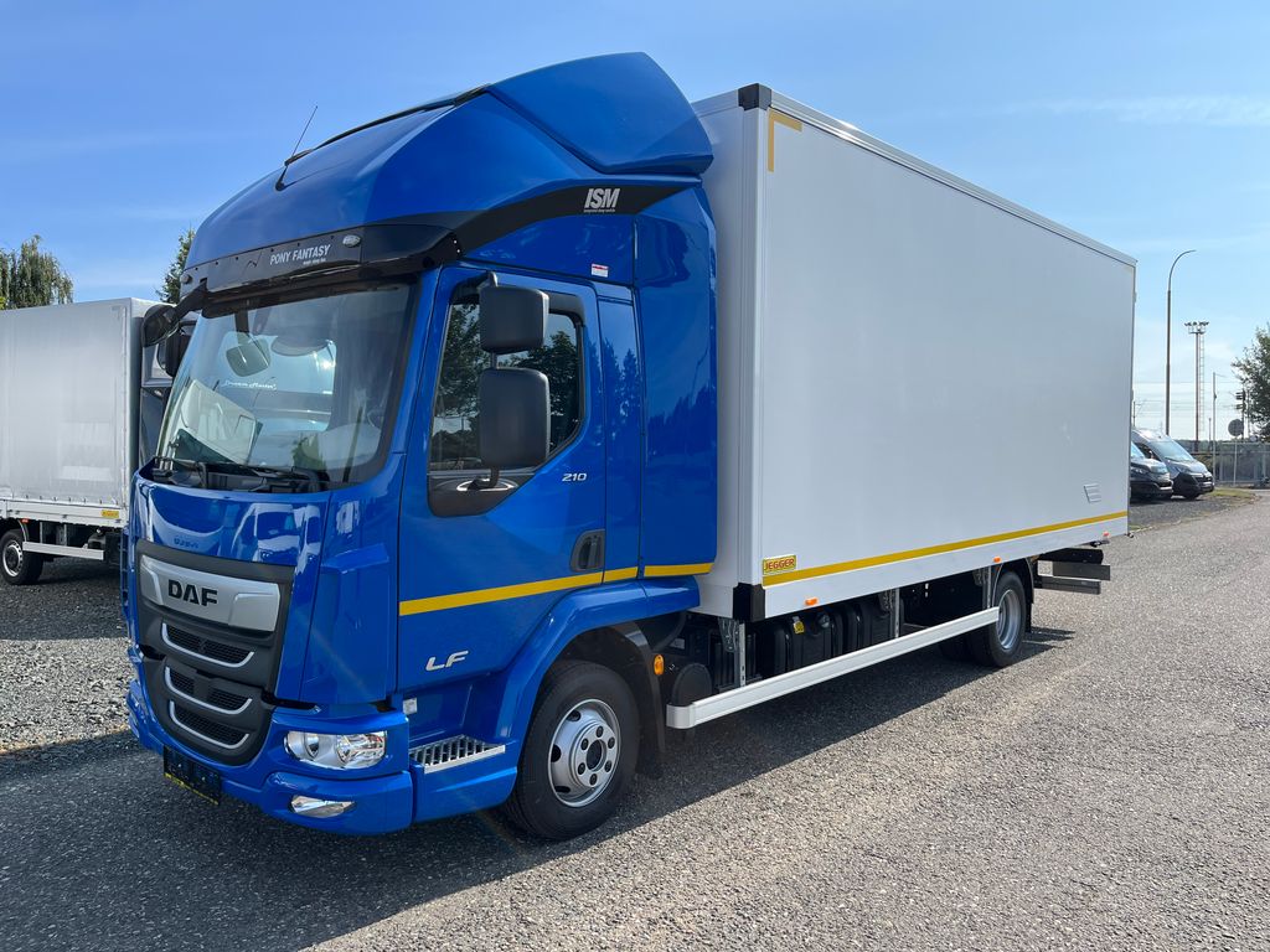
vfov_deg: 53.1
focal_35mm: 26
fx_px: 954
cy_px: 476
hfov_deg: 67.3
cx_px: 635
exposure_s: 1/2688
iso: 50
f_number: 1.6
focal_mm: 5.1
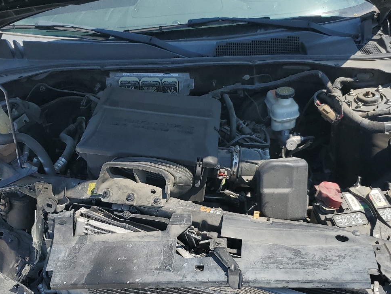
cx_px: 190
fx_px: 486
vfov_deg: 33.5
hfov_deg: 43.8
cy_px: 171
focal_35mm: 43
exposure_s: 1/2500
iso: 50
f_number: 1.5
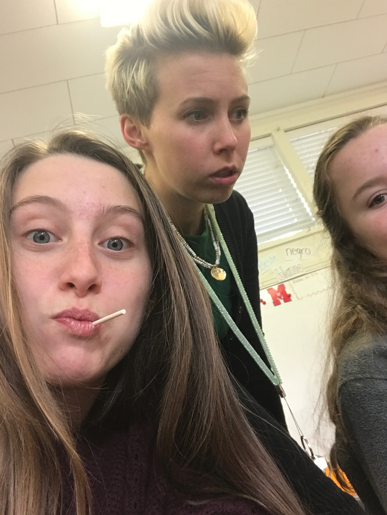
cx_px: 204
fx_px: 521
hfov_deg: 40.7
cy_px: 238
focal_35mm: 35
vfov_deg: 52.5
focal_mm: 2.87
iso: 80
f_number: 2.2
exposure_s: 1/30
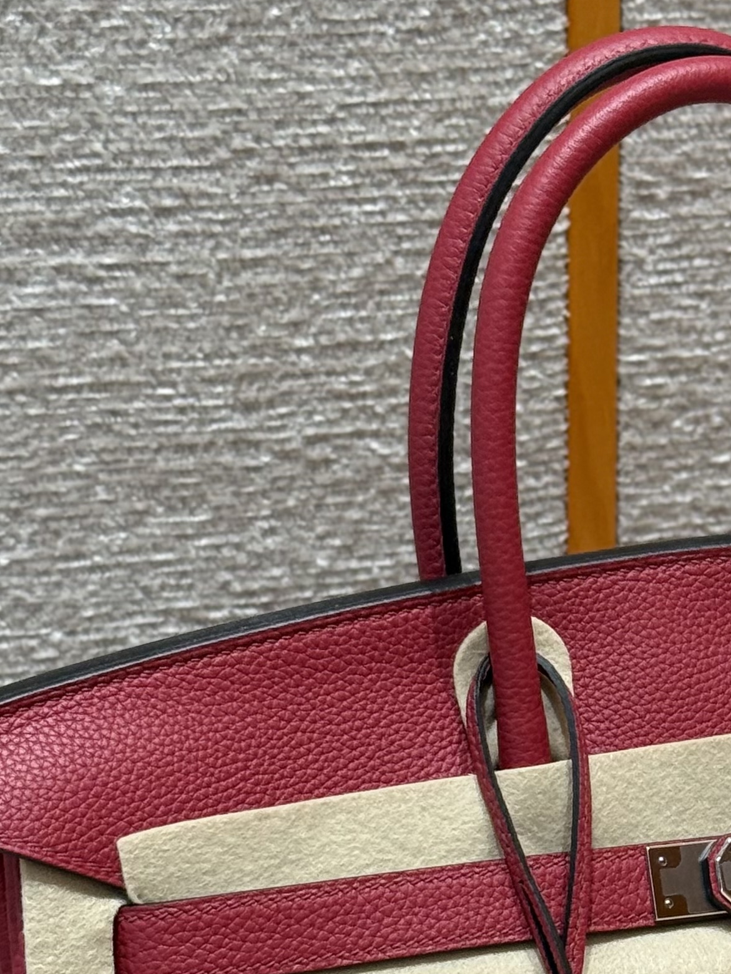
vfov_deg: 15.7
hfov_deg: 11.8
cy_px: 905
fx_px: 3491
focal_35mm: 124
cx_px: 763
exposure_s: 1/79
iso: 100
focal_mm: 6.76
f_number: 1.78
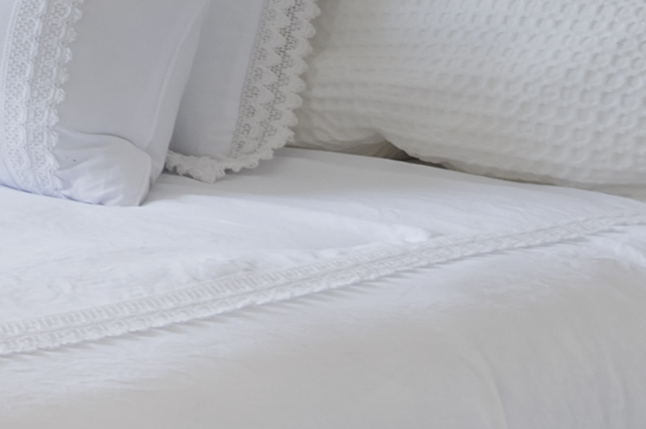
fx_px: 3226
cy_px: -217
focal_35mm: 180
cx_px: -927
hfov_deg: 10.0
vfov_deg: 7.5
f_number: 10
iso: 400
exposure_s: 1/30
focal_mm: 24
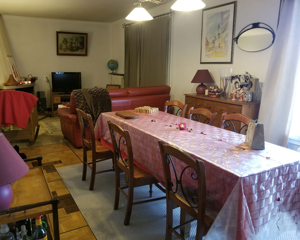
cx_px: 138
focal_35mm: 28
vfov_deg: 51.5
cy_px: 117
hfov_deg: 62.1
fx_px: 249
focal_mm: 4.25
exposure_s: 1/14
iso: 250
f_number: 1.7
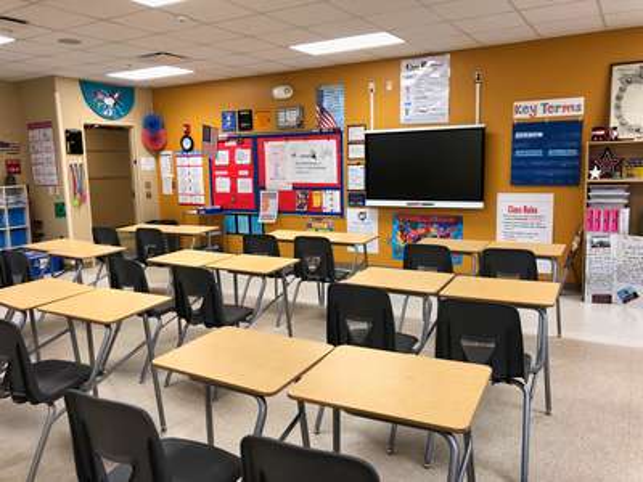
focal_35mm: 28
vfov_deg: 49.7
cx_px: 322
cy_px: 241
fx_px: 520
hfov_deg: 63.4
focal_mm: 4
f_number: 1.8
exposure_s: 1/24
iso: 40
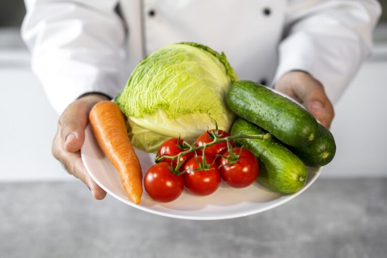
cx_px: 194
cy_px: 129
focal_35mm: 55
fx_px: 591
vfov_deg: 24.6
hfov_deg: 36.2
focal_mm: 55
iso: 400
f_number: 3.2
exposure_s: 1/125
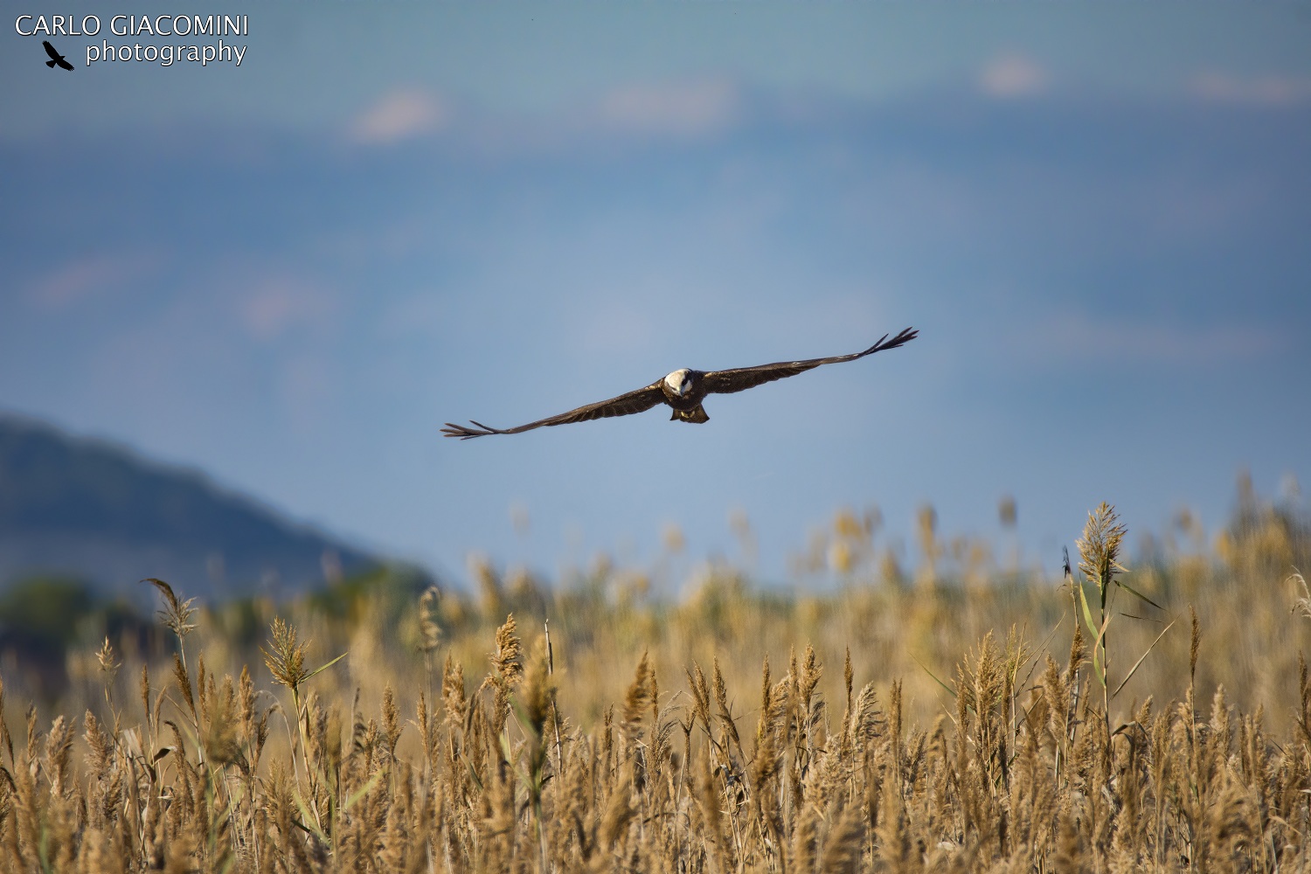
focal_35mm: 900
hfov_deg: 2.3
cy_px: 437
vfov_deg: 1.5
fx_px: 32772
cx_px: 656
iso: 450
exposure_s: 1/2000
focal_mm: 600
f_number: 7.1
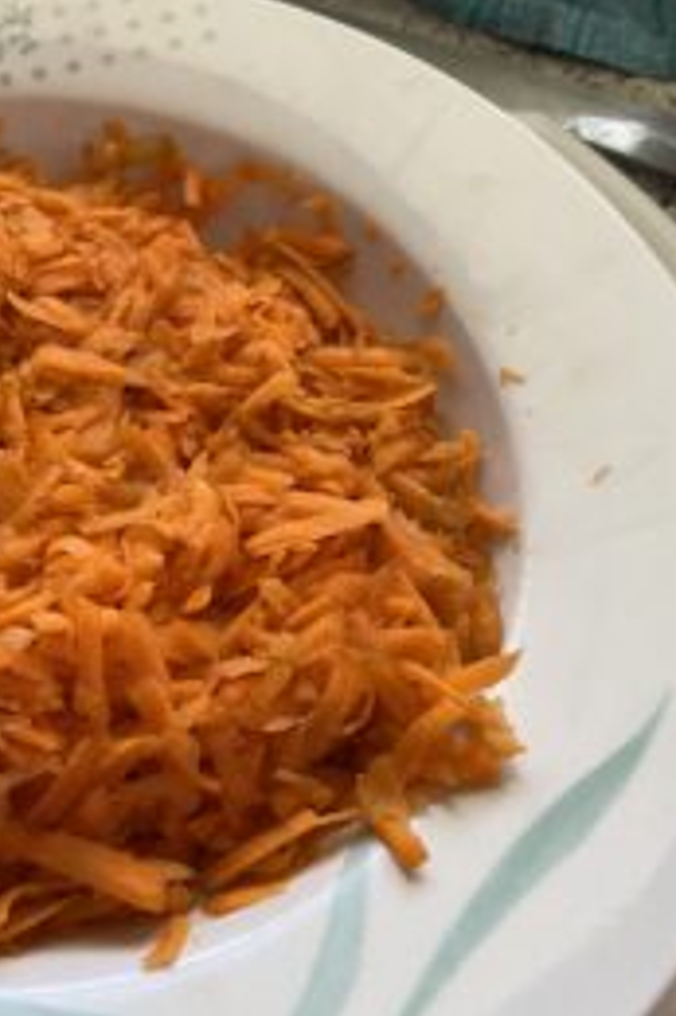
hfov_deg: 35.4
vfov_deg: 54.5
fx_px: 987
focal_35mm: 35
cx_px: 59
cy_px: 506
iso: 125
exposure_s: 1/92
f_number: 1.8
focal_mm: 4.25
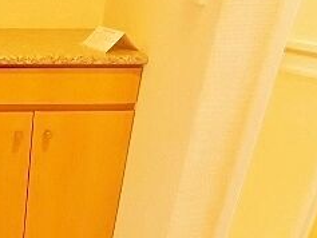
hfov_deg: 28.3
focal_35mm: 62
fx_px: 568
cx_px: -35
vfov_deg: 21.6
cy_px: 302
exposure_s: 1/25
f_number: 3
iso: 400
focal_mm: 4
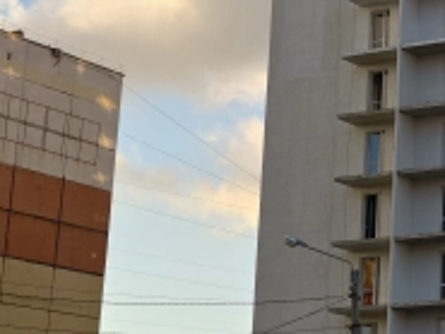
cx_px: 599
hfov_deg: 15.7
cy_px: 60
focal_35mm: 118
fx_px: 1518
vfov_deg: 12.5
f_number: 1.69
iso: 71
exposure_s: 1/796
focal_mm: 10.09
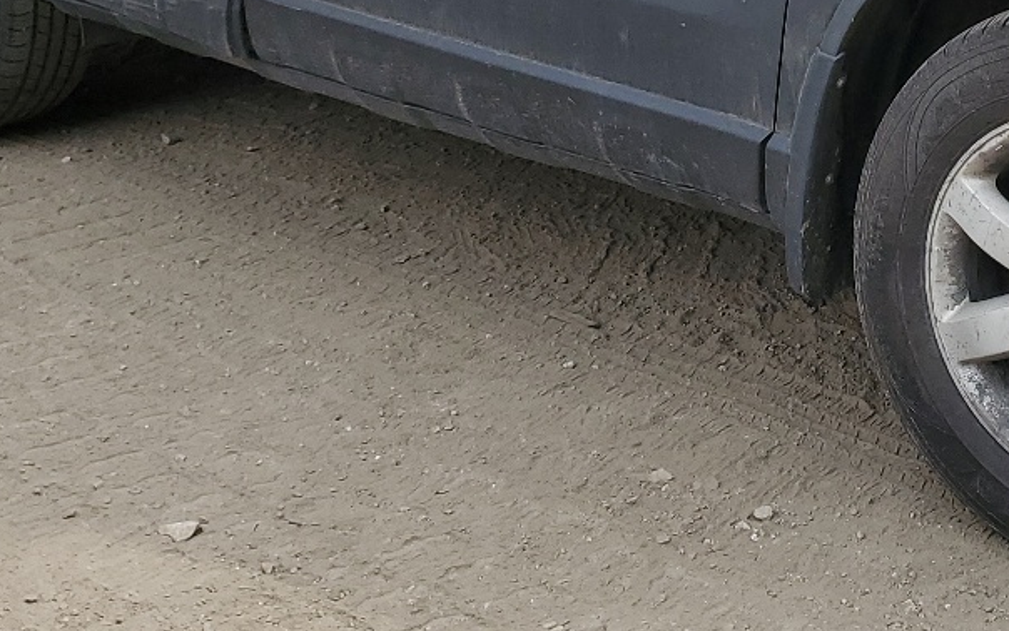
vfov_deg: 17.3
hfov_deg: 27.0
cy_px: -50
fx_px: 2008
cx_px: 954
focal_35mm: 73
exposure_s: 1/1111
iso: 50
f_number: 1.5
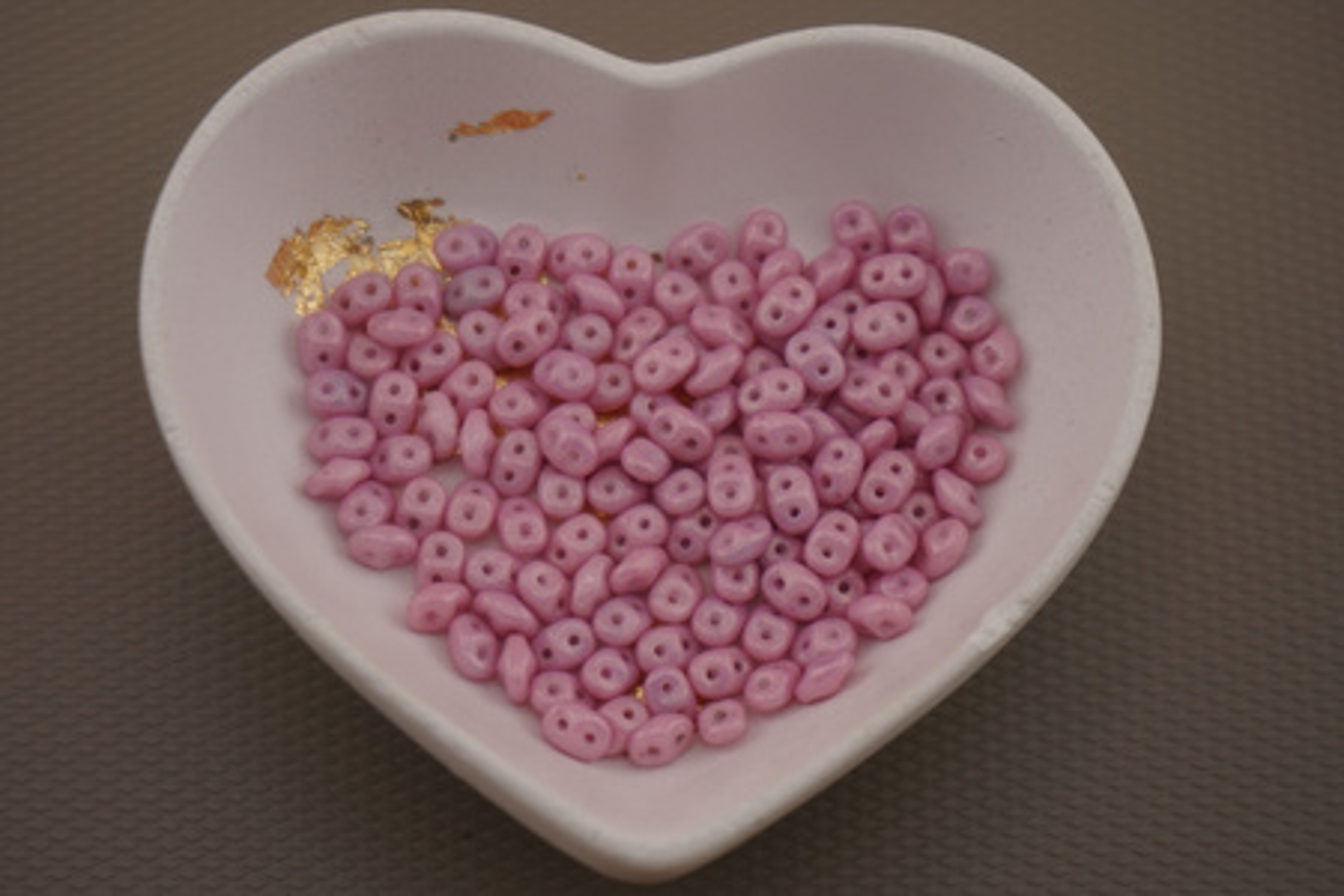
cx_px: 672
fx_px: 2800
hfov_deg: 27.0
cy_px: 448
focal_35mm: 75
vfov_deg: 18.2
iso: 125
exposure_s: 1/160
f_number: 5.6
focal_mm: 50
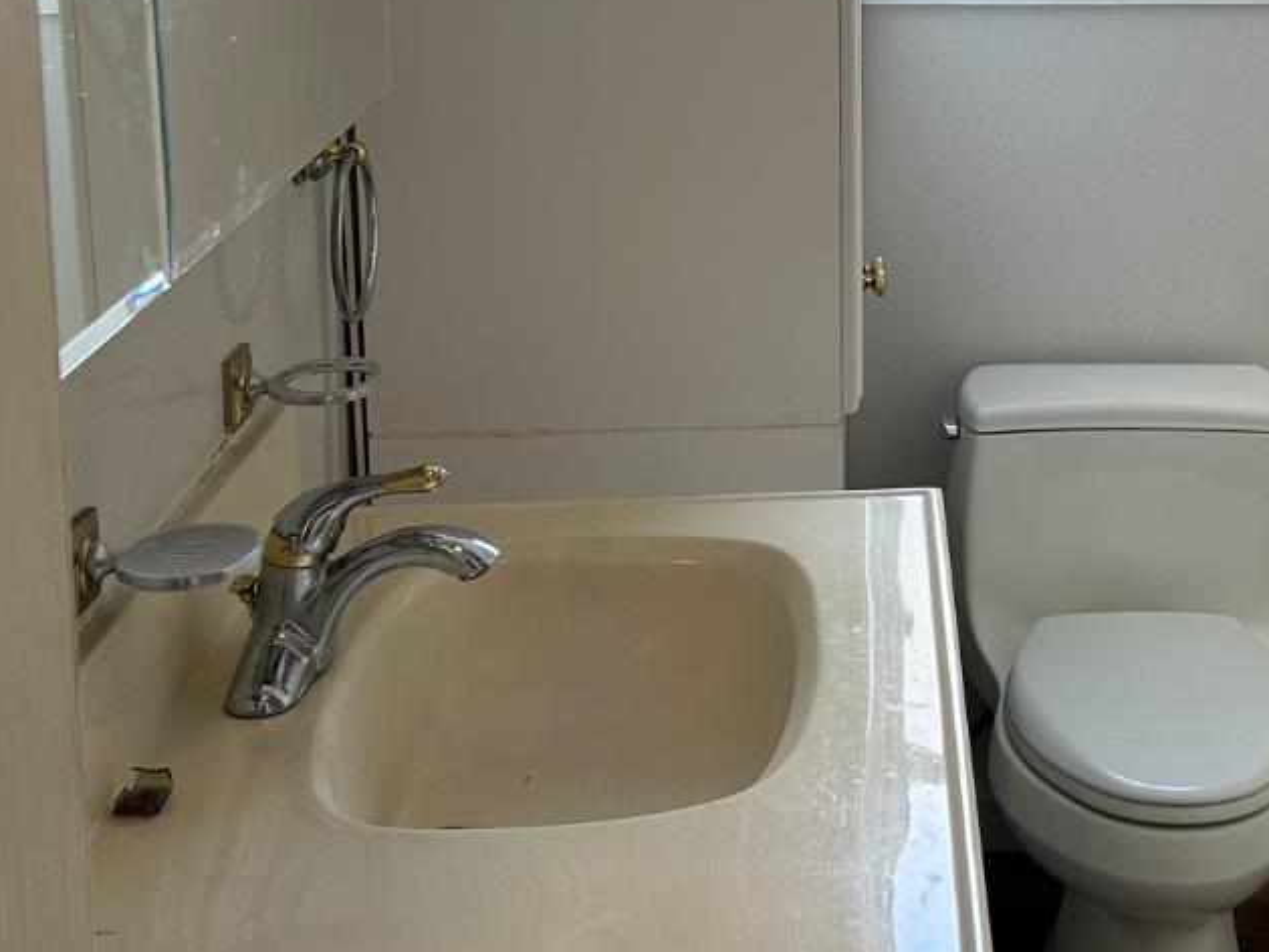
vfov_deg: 23.1
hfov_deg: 30.3
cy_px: 106
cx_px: 1055
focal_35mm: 62
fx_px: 2273
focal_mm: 5.7
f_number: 1.5
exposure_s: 1/100
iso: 80
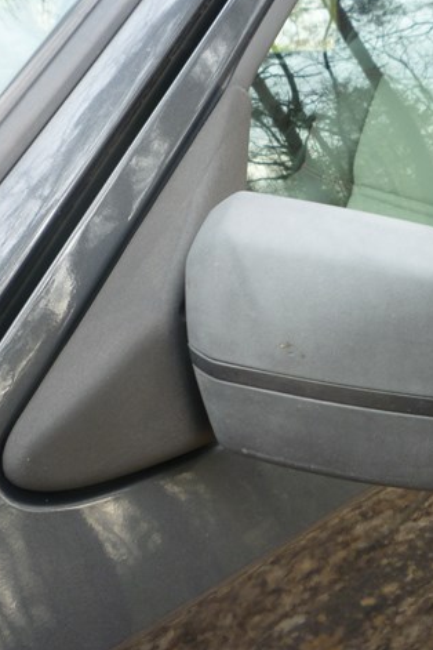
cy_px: 322
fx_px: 740
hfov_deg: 32.1
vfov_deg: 47.4
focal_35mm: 41
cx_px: 319
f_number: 3.3
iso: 80
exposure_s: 1/30
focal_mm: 5.2
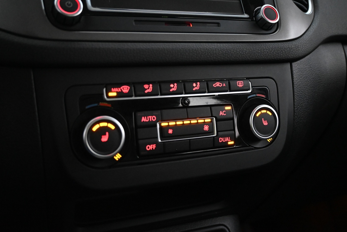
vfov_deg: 34.2
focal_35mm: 39
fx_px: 376
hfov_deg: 49.6
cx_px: 174
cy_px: 116
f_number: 4.5
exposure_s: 1/40
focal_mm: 26
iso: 7200
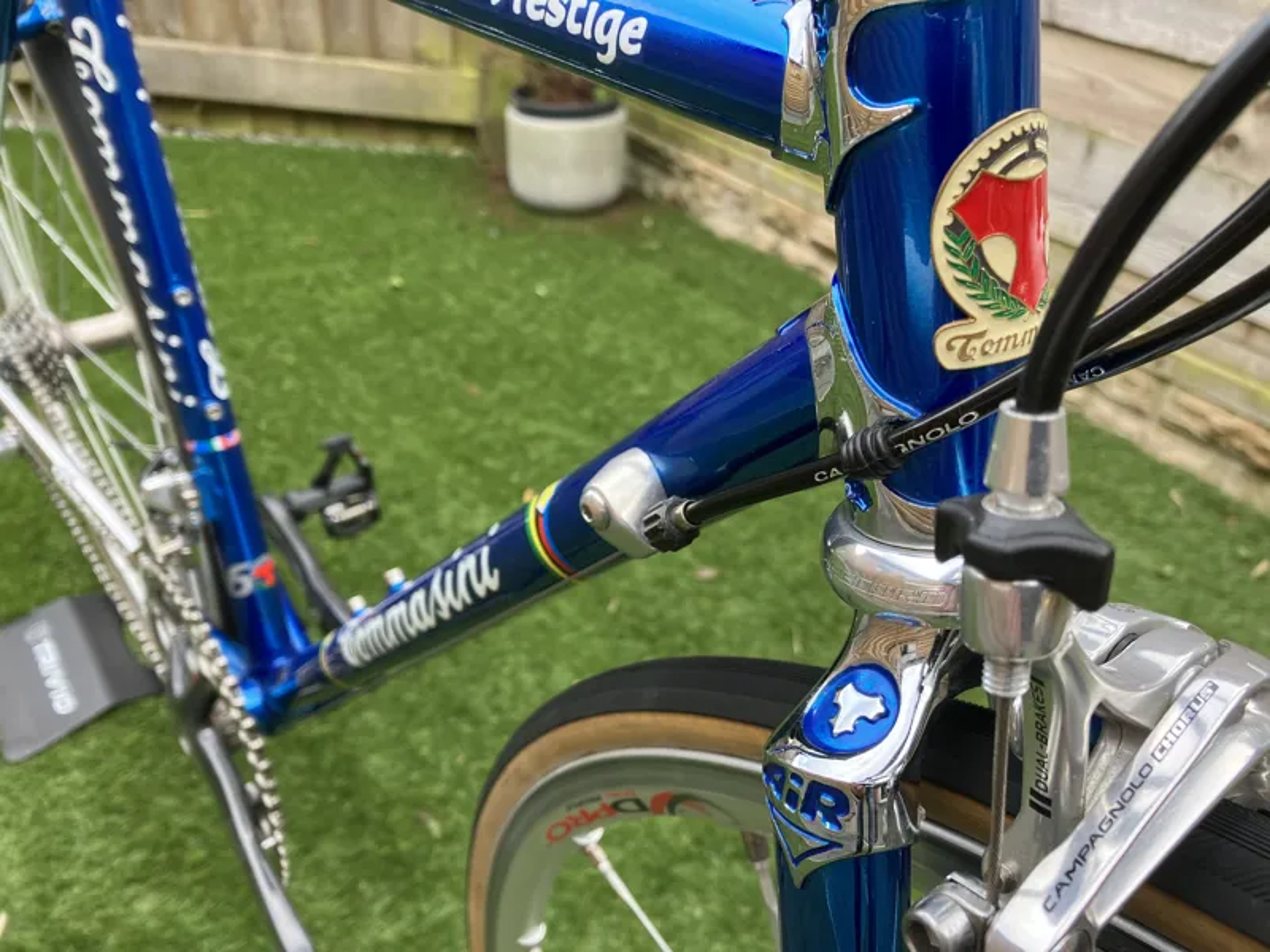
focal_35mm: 28
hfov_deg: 63.4
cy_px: 476
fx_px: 1027
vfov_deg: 49.7
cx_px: 635
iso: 40
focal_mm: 3.99
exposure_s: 1/128
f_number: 1.8
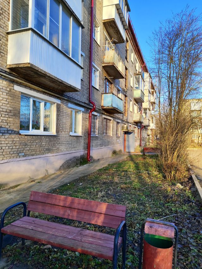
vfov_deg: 71.6
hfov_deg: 56.8
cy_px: 134
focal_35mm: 24
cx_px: 101
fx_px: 187
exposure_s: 1/227
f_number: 1.89
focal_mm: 5.89
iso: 50
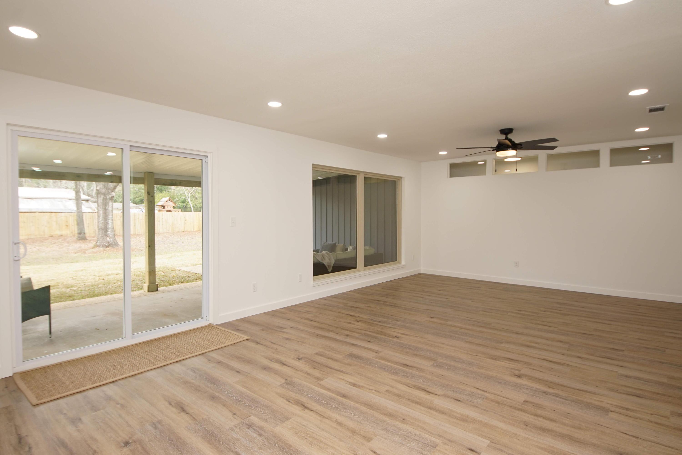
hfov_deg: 90.0
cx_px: 341
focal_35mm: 18
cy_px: 228
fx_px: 341
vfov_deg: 67.4
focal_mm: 12
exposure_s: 1/60
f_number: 4.5
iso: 250
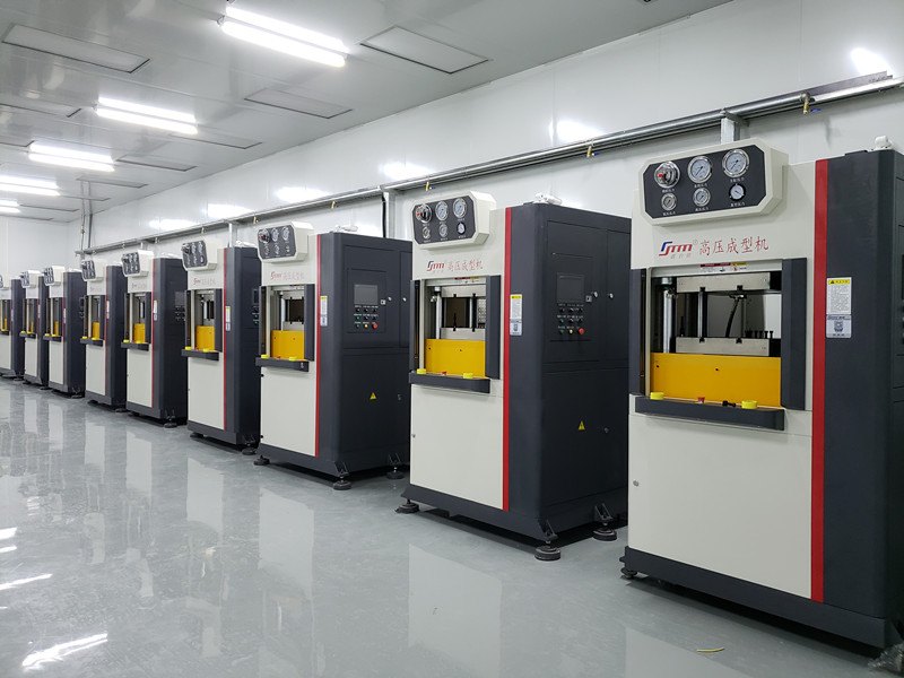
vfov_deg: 53.1
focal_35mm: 26
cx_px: 452
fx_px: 679
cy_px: 339
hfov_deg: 67.3
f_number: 1.5
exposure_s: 1/50
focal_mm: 4.3
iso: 320
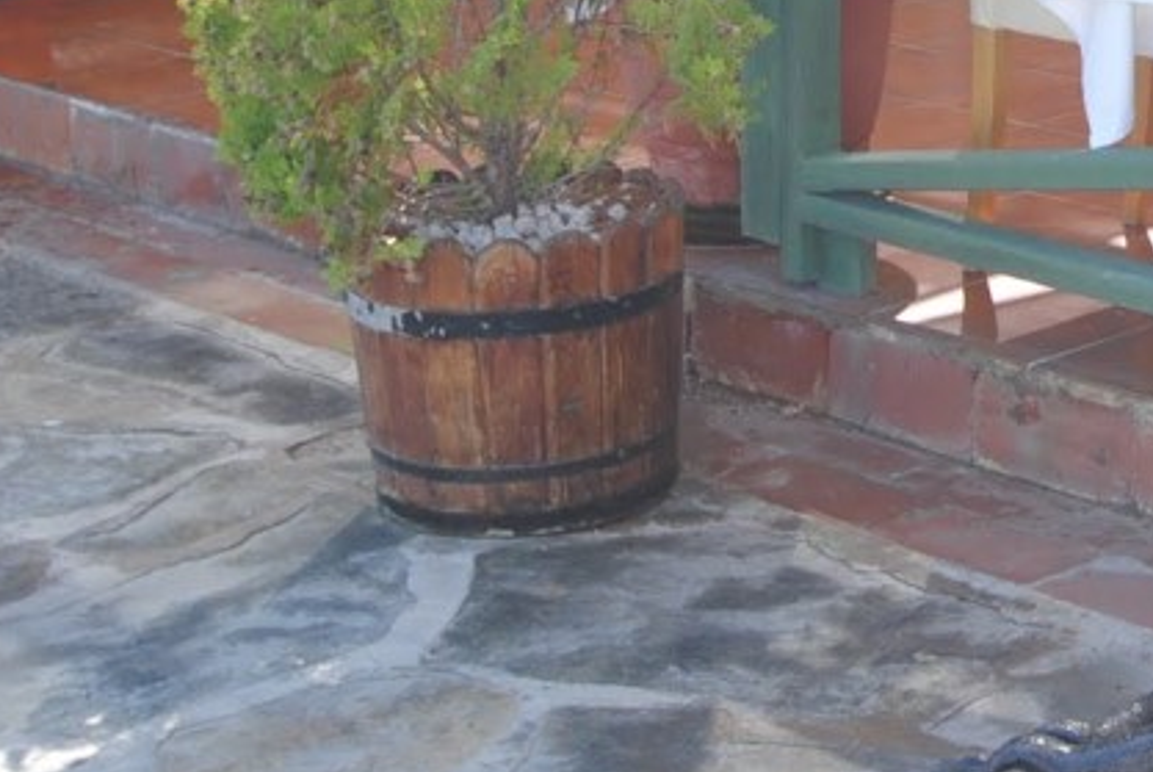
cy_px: -83
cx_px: 1428
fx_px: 3174
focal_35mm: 99
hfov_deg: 19.3
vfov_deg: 13.6
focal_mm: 24
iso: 125
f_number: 5.6
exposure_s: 1/125
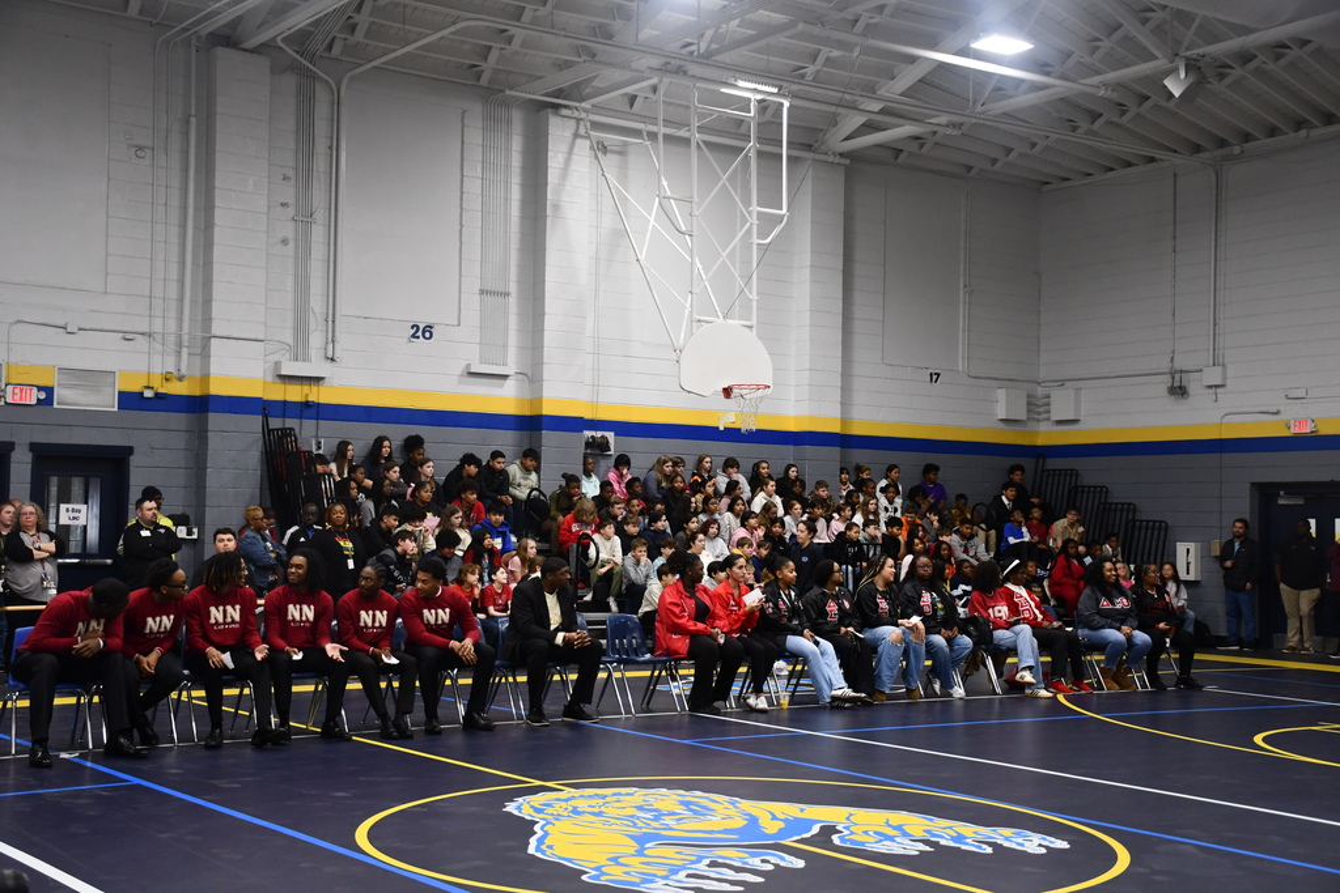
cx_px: 670
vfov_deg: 28.1
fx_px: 1787
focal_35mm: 48
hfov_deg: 41.1
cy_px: 446
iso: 1250
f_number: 4
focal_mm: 32
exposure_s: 1/125
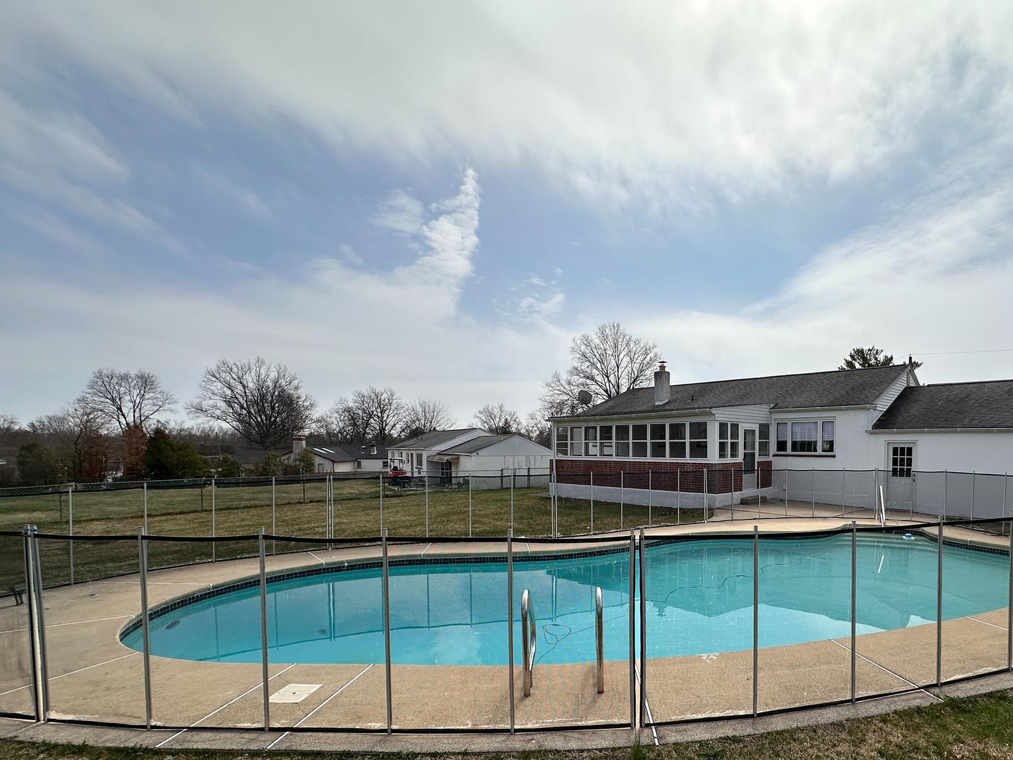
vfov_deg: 70.6
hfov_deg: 85.9
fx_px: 527
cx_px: 638
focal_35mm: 18
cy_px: 467
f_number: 2.2
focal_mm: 2.22
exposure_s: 1/5051
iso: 50
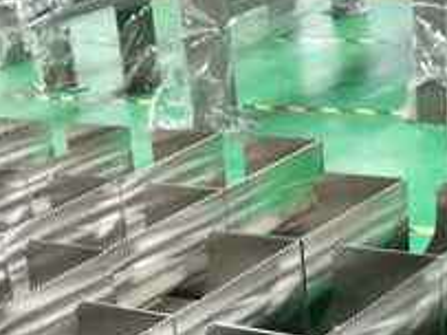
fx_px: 1291
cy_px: 541
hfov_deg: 19.6
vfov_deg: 13.7
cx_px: 185
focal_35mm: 100
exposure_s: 1/20
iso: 500
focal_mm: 4.5
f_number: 2.2
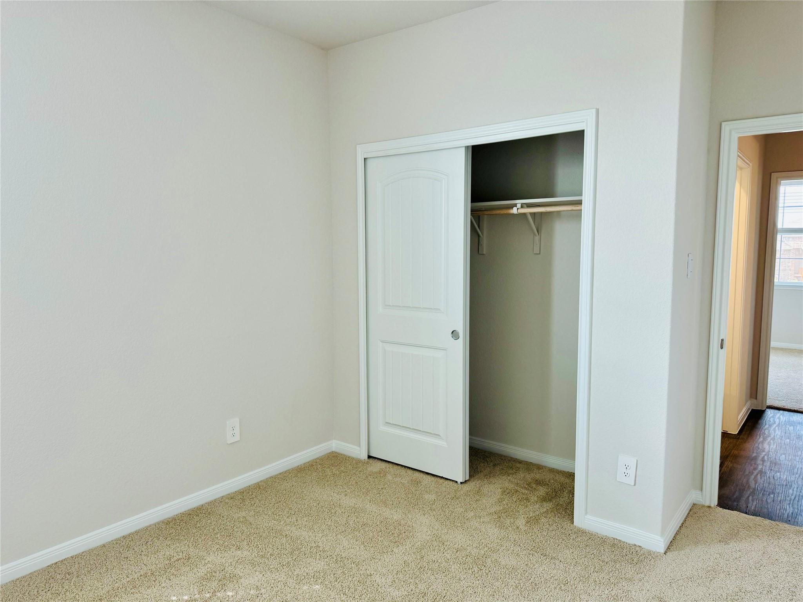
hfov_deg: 71.6
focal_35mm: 24
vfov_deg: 56.8
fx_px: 557
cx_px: 402
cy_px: 301
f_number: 1.78
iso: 125
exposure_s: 1/120
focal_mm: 6.76
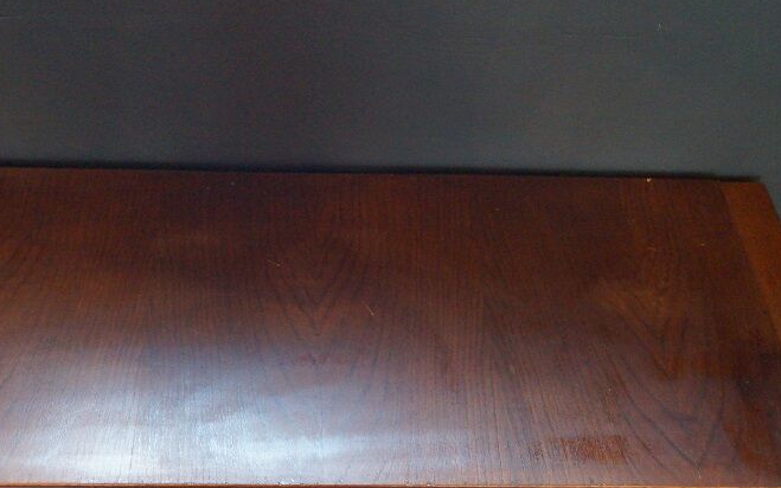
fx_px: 873
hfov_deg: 47.9
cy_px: 362
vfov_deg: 30.8
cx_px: 308
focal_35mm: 41
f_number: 3.5
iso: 3200
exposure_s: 1/30
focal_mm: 18
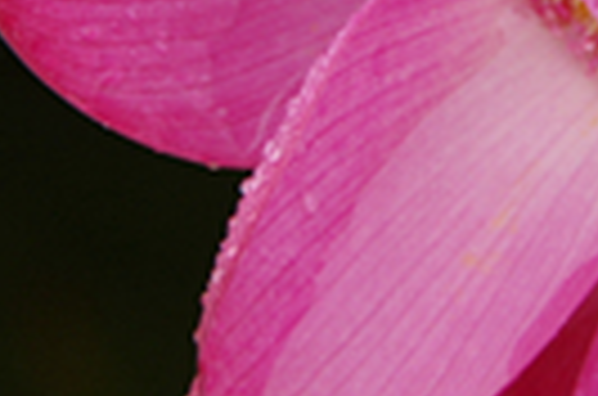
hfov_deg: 2.8
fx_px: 12246
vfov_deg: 1.8
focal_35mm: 739
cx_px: 632
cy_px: -259
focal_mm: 100
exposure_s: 1/160
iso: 200
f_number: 5.6
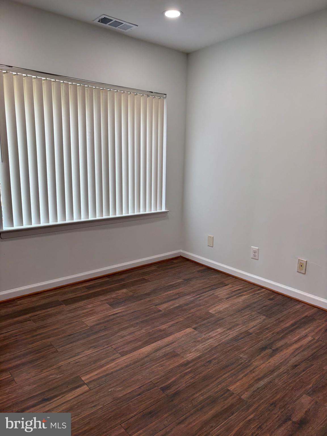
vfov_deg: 67.3
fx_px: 327
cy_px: 218
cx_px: 164
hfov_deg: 53.1
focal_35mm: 26
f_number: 1.6
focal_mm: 5.96
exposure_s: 1/120
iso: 80
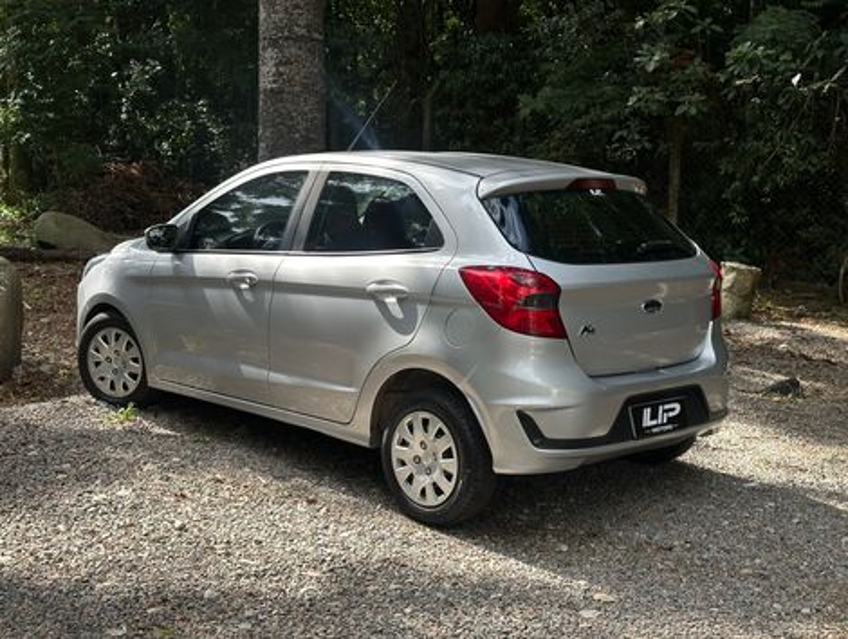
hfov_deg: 39.6
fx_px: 1178
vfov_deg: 30.3
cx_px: 424
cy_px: 320
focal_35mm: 48
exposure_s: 1/810
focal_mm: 6.86
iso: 64
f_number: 1.78
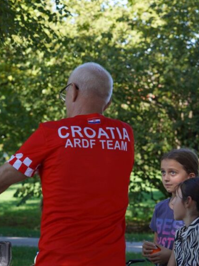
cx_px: 80
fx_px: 1234
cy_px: 170
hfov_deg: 9.2
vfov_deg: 12.3
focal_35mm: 161
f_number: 3.5
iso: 100
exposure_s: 1/250
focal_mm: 50
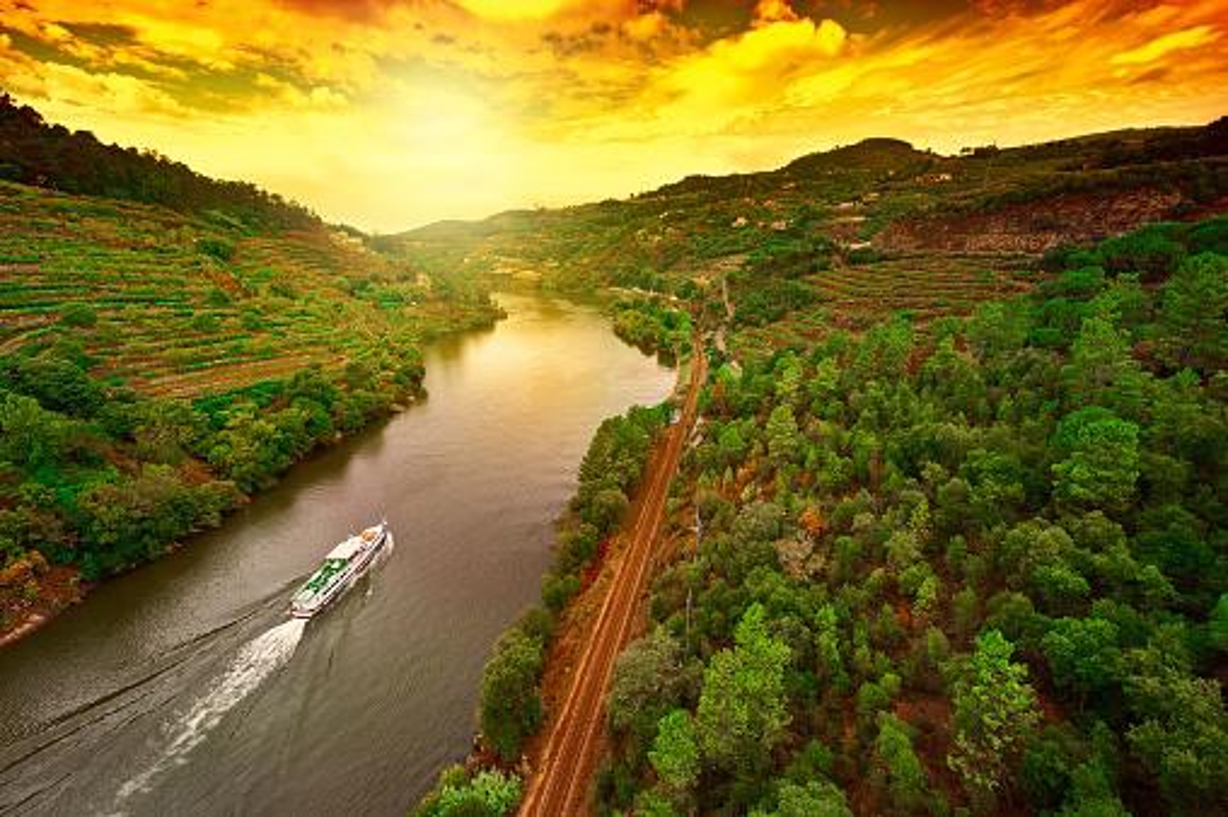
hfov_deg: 104.3
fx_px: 477
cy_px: 408
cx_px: 614
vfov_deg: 81.1
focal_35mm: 14
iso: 200
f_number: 8
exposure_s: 1/200
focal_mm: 14
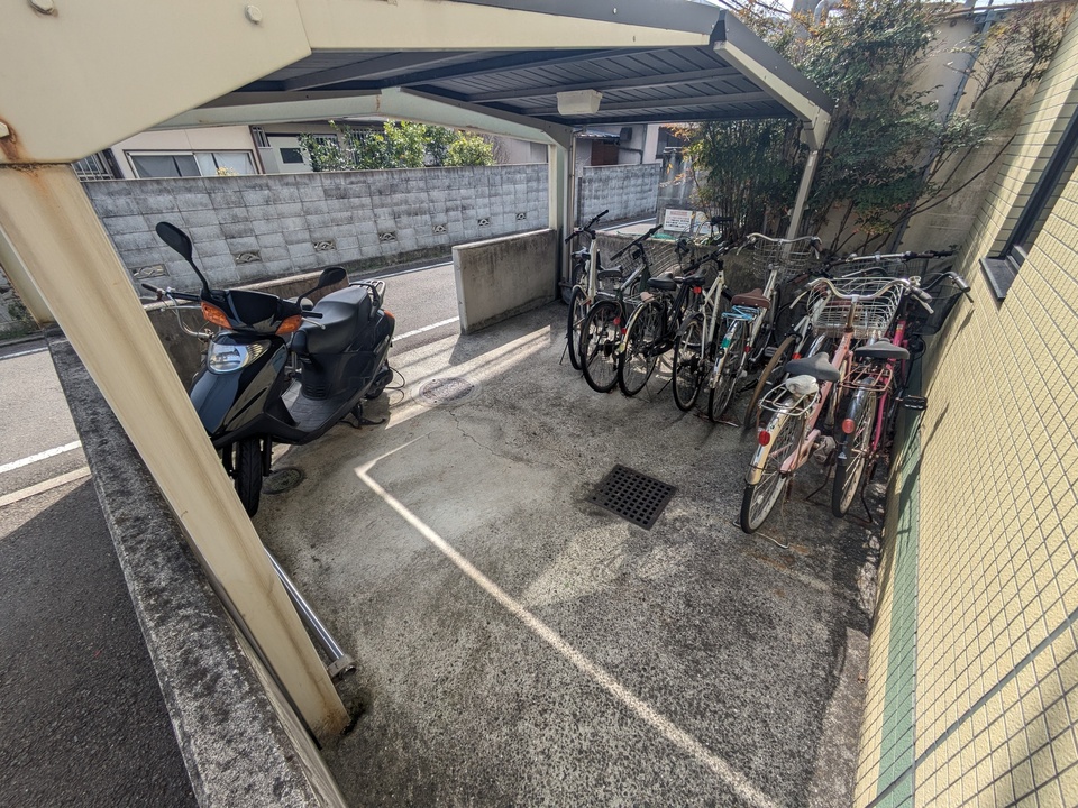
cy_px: 404
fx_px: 436
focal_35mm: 14
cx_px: 539
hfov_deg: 102.1
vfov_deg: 85.7
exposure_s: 1/1218
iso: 49
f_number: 2.2
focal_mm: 1.83
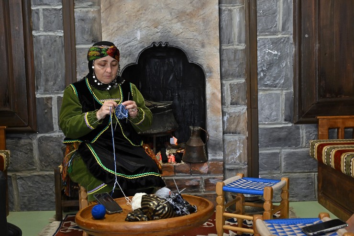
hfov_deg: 44.5
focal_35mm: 44
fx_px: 433
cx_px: 177
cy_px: 118
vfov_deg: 30.5
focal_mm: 44
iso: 2000
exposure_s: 1/320
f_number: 4
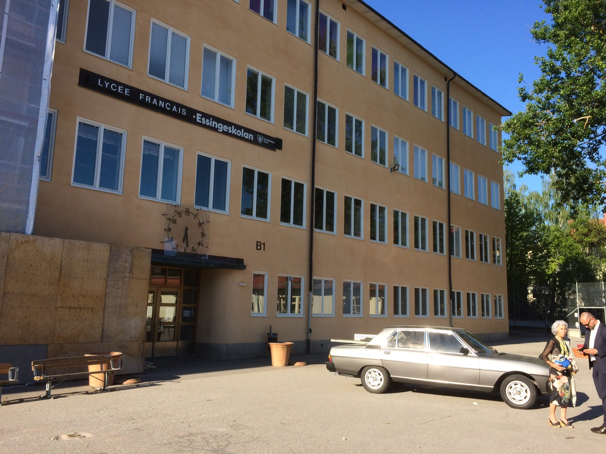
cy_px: 227
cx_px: 303
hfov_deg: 61.7
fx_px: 508
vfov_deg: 48.2
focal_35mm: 29
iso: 32
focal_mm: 4.15
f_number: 2.2
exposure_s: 1/1244
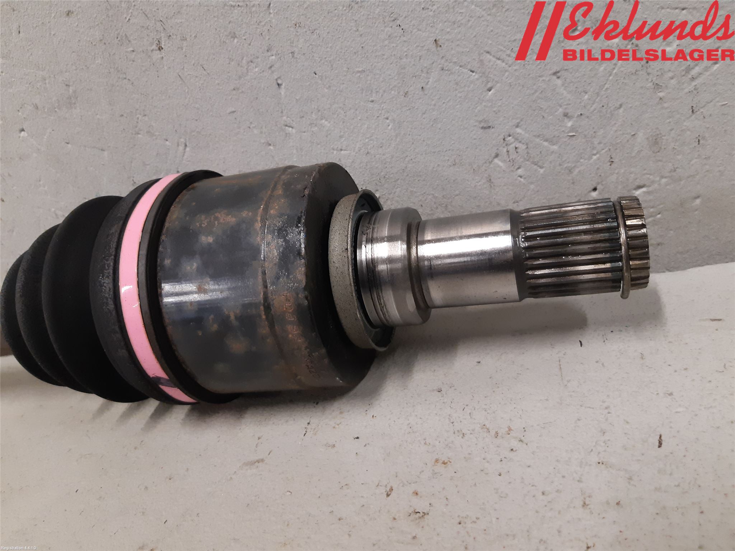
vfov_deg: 53.1
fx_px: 552
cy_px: 276
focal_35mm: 26
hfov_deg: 67.3
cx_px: 368
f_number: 1.7
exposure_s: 1/50
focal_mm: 3.93
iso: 200
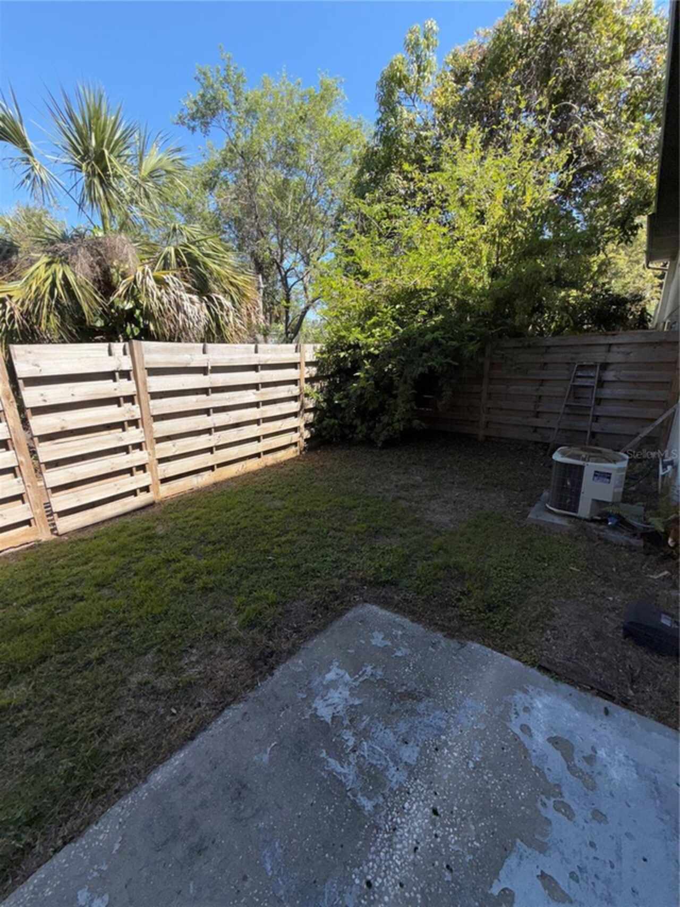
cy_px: 454
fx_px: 367
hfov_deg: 85.7
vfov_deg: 102.1
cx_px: 340
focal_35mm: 14
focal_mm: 2.22
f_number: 2.2
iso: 16
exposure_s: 1/559
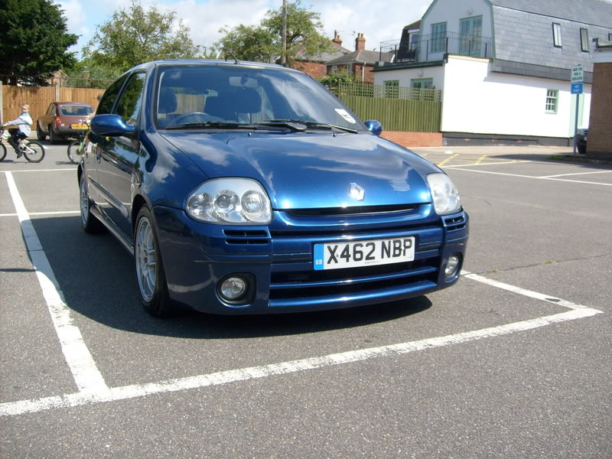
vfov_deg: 40.7
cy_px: 230
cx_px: 306
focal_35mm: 35
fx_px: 619
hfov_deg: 52.6
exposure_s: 1/180
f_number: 7.1
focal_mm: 5.8
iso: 80
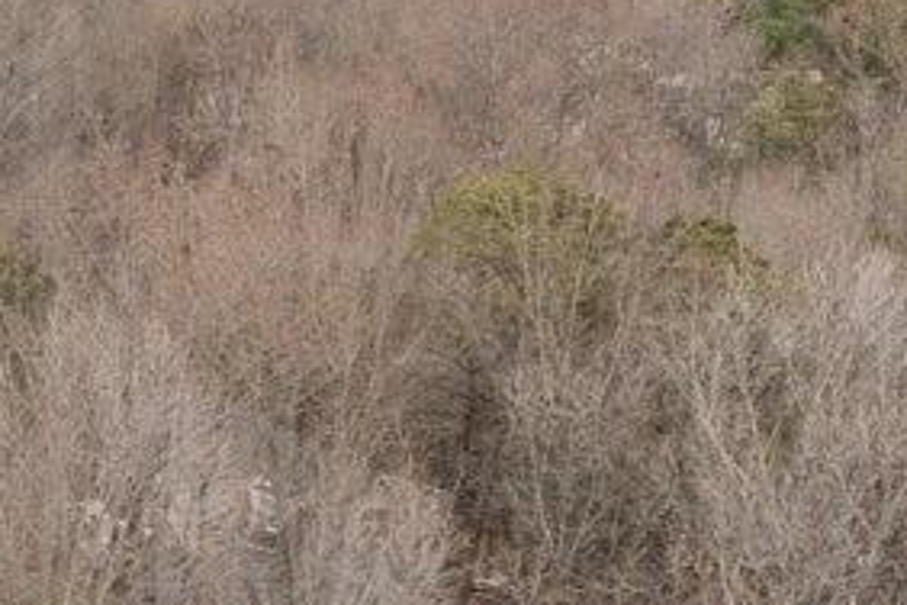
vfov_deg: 6.7
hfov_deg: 8.6
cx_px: -1759
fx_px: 5114
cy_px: 788
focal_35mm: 203
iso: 100
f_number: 4.5
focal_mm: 10.26
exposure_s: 1/240
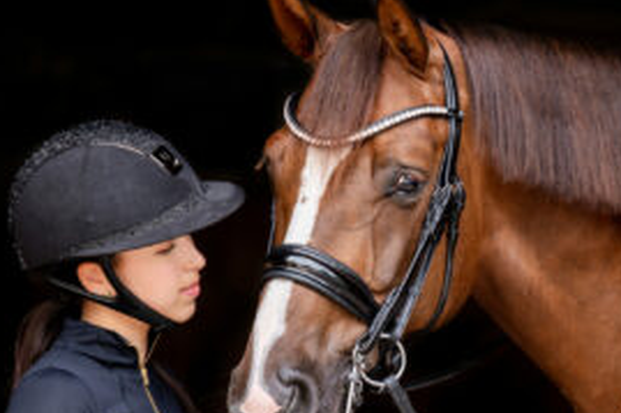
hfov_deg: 5.1
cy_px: 332
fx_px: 6930
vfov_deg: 3.4
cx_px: 476
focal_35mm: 402
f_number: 2.8
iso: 250
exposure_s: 1/640
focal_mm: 180
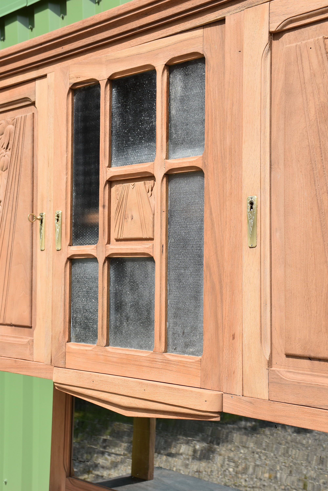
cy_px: 246
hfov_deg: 25.8
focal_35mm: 52
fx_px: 716
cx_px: 164
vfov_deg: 37.8
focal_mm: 35
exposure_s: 1/400
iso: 200
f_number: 10
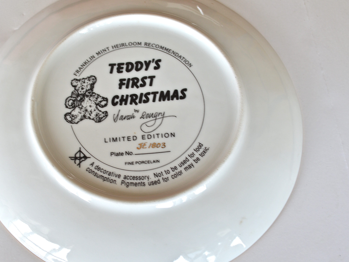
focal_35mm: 55
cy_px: 135
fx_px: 555
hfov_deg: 34.7
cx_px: 130
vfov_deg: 26.6
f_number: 5.6
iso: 100
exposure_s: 1/25
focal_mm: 26
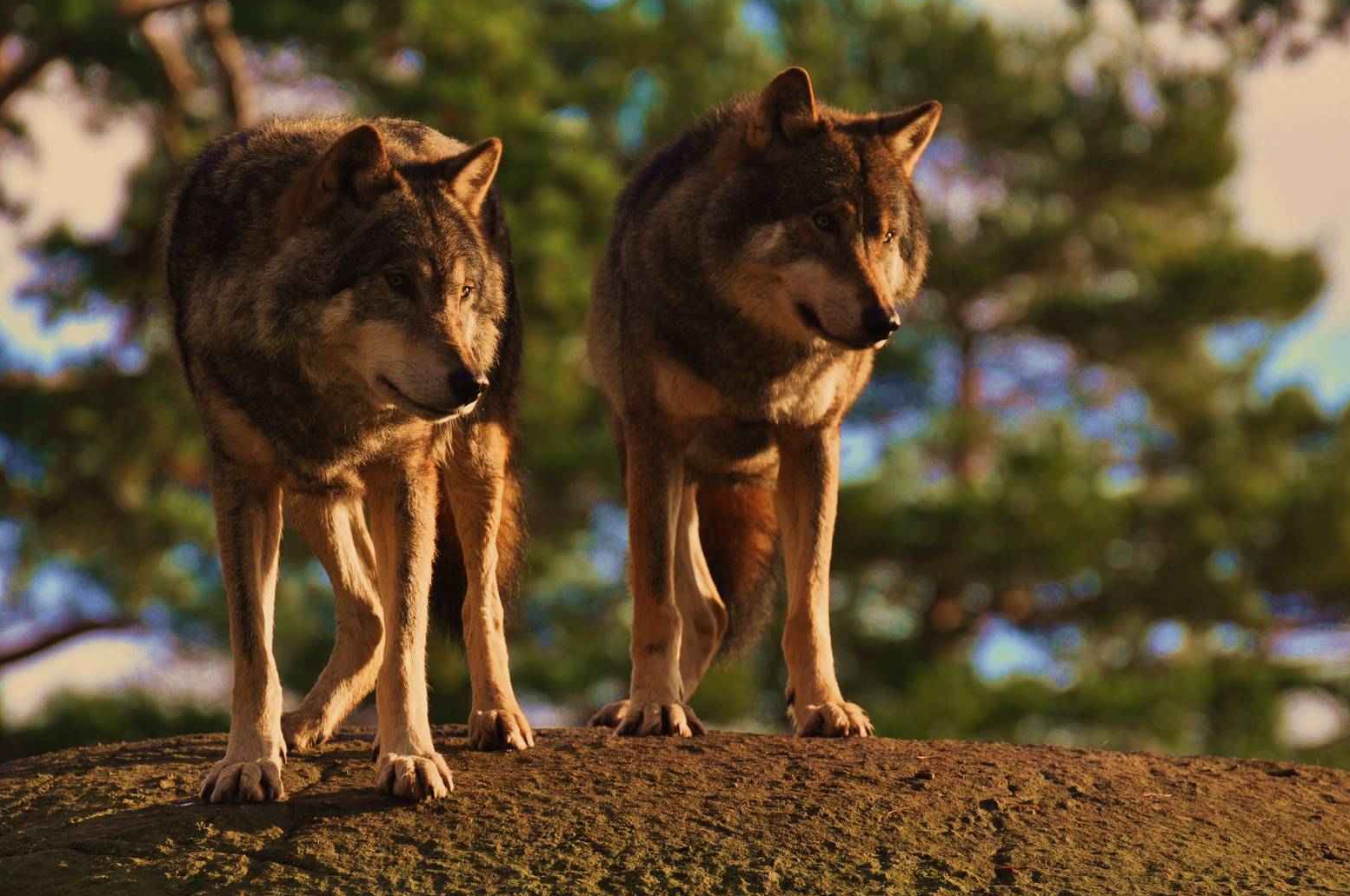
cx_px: 695
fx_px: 13894
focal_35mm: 371
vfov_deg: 3.7
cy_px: 455
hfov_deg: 5.6
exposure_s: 1/500
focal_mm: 240
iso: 250
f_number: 5.6
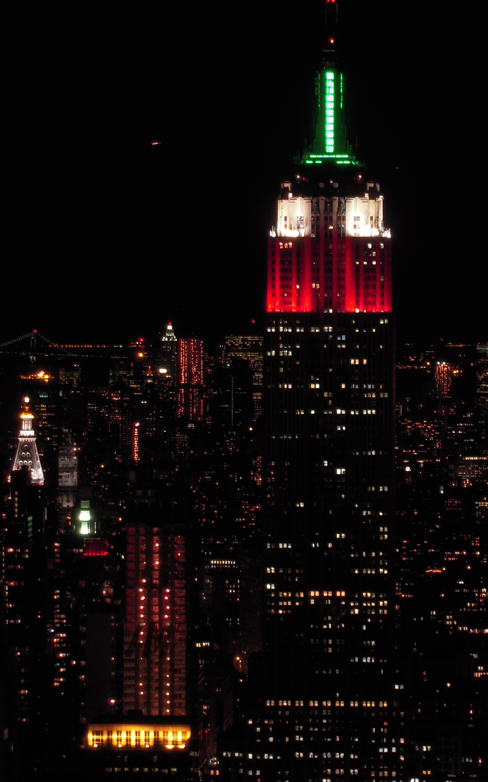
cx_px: 330
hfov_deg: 9.0
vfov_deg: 14.3
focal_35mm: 146
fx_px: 3107
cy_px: 357
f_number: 5.6
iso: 100
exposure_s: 1
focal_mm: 18.8
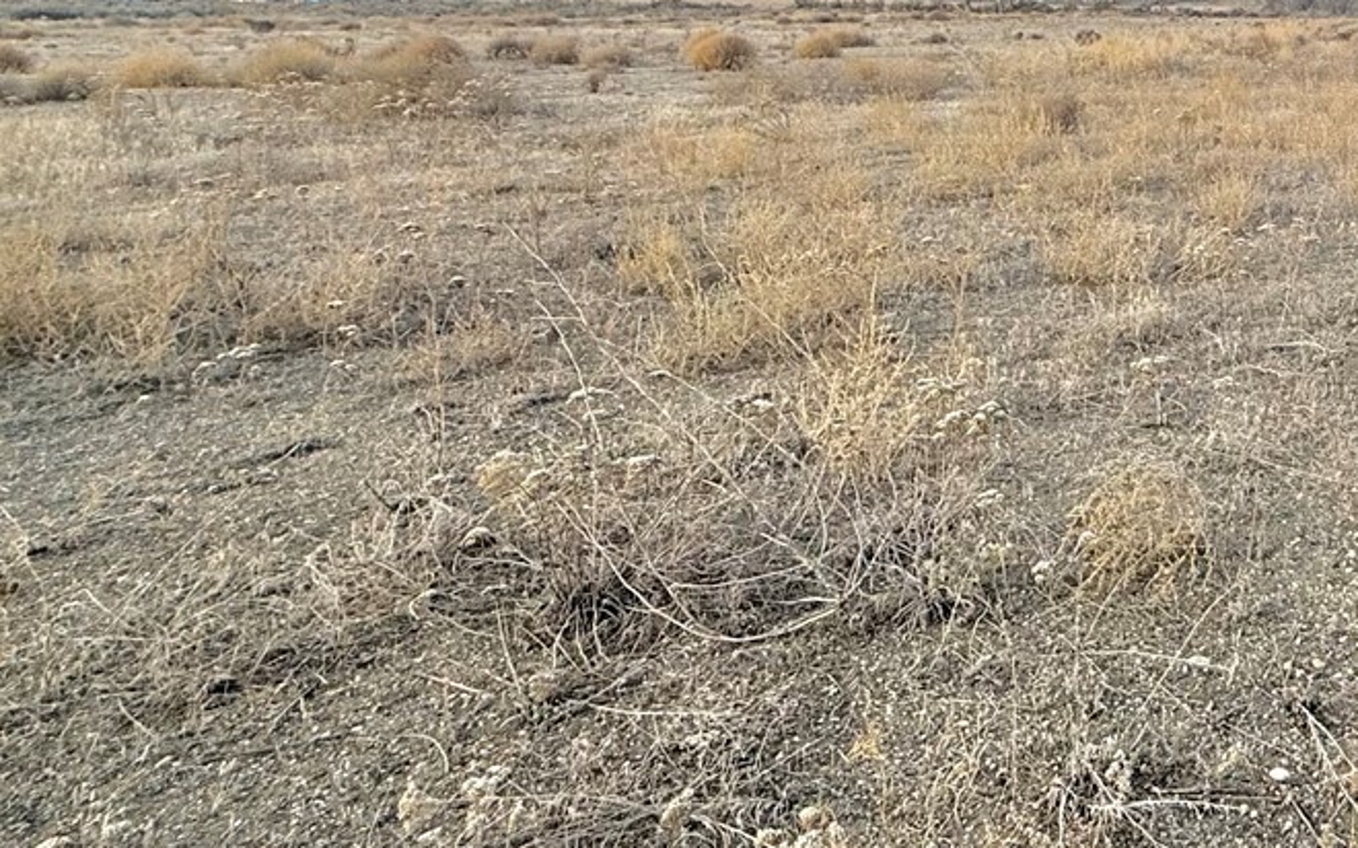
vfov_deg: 33.6
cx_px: 1381
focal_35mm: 36
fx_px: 1332
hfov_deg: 45.1
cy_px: 99
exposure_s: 1/734
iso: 50
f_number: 2.2
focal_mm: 2.22
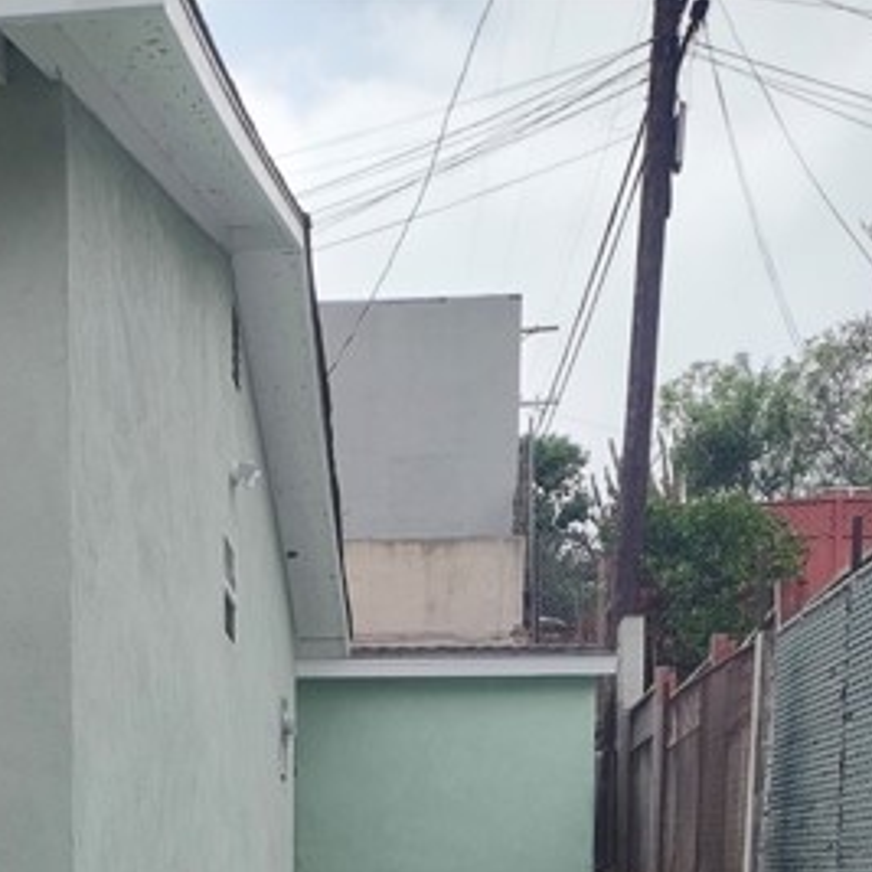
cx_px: 268
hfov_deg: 31.9
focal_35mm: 53
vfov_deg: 28.2
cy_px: 1039
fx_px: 1510
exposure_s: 1/2281
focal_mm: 4.71
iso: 100
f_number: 1.7
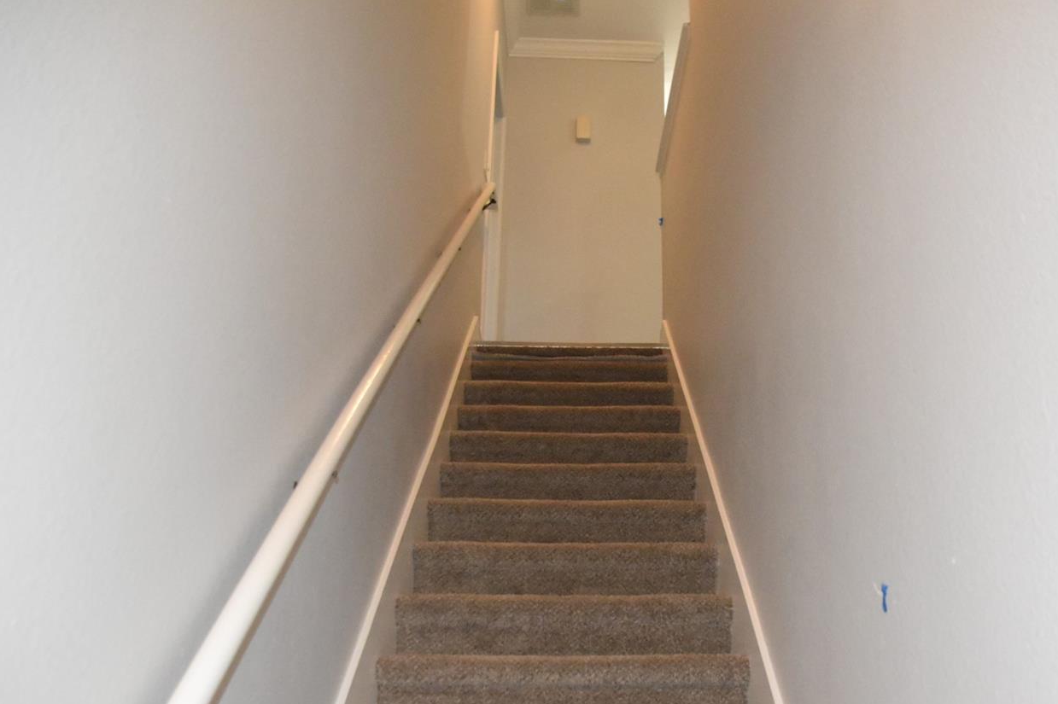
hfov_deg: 60.0
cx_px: 612
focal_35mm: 31
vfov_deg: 42.0
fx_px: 911
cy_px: 440
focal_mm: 16
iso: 4500
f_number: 3.5
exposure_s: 1/60
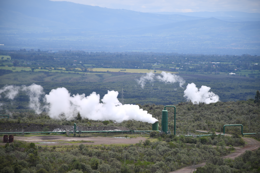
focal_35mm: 210
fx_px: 1517
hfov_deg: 9.8
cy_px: 86
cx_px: 130
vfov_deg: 6.5
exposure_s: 1/320
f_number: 5.6
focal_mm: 140
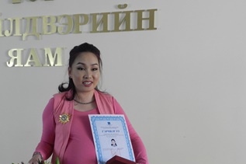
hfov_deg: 41.2
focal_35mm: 47
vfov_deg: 28.3
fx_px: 321
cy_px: 118
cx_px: 74
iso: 400
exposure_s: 1/30
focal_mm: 5.6
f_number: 3.7
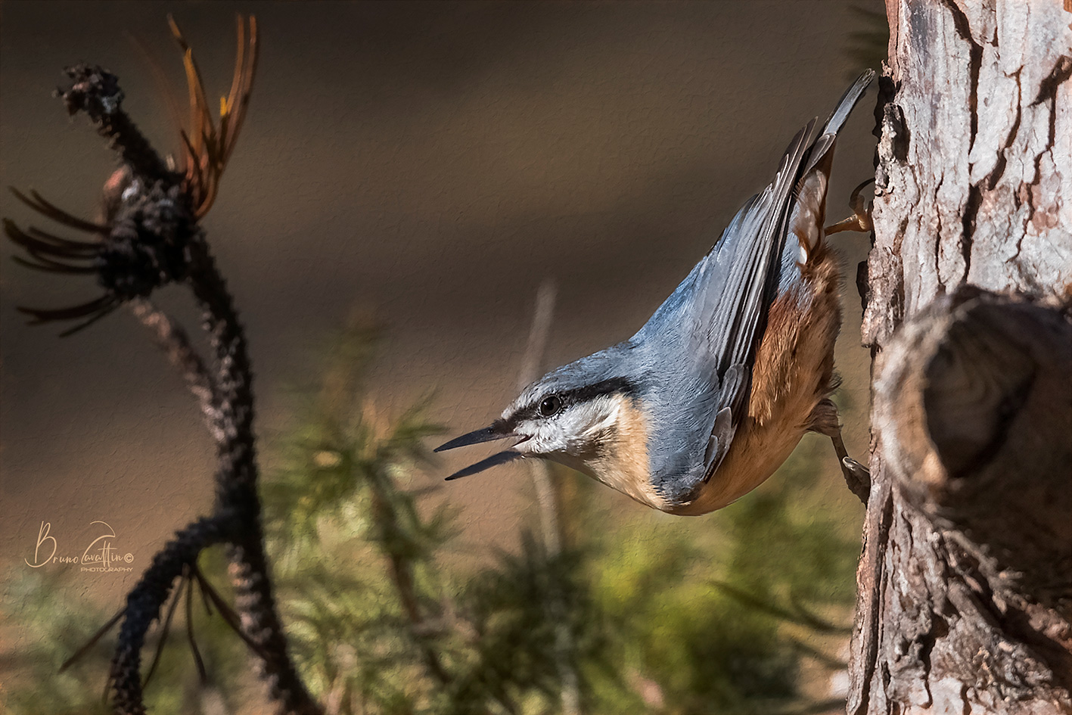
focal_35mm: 600
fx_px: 17867
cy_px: 358
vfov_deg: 2.3
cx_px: 536
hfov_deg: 3.4
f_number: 6.3
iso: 1250
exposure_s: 1/3200
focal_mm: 500
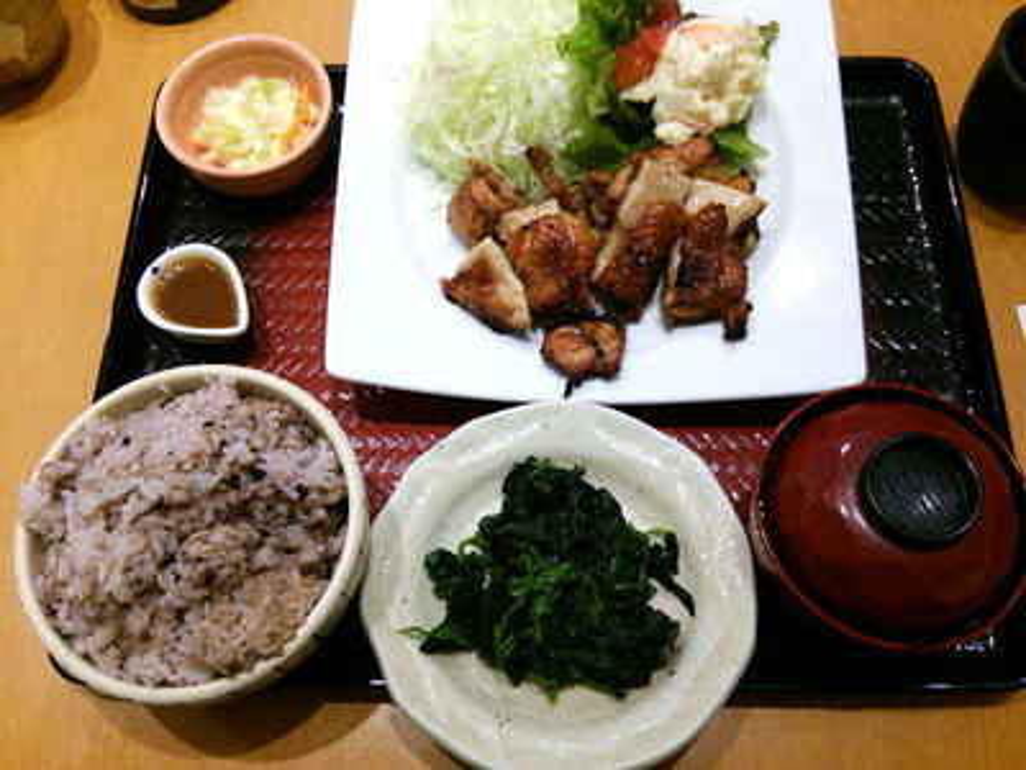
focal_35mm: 30
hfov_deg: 60.0
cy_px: 385
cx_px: 513
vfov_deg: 46.8
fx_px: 889
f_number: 1.94
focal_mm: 4.06
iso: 64
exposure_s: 1/59
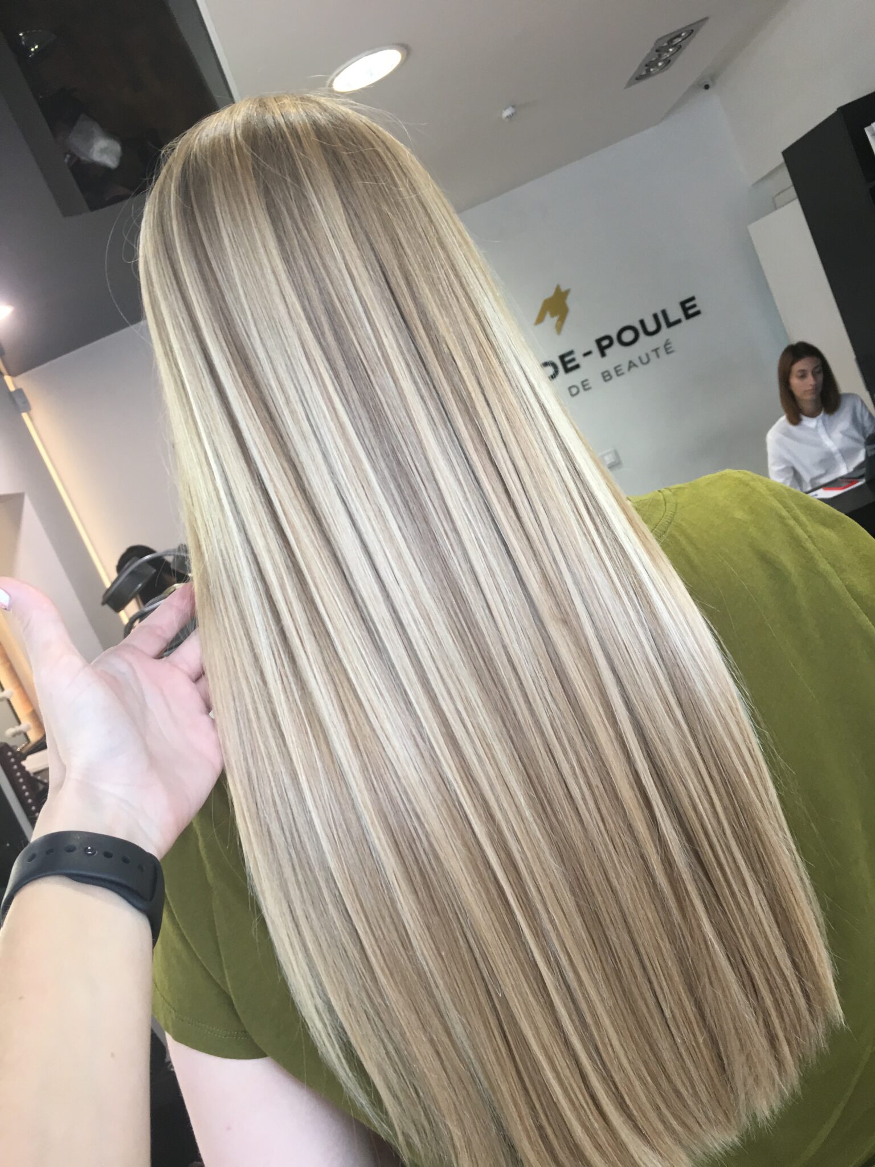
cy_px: 584
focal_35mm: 29
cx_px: 438
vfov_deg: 61.7
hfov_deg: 48.2
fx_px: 977
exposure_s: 1/17
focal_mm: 4.15
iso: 32
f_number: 2.2
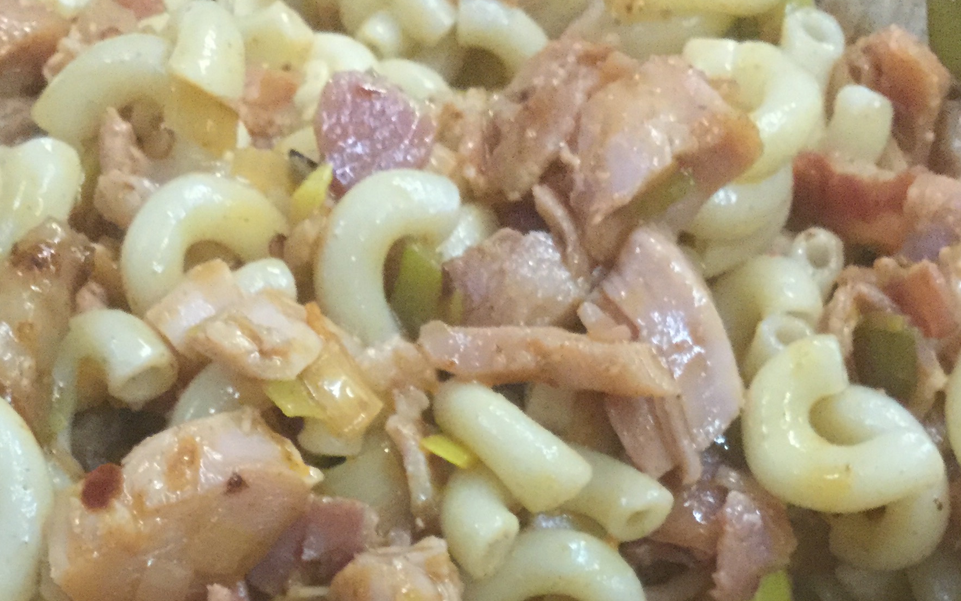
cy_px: 843
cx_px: 449
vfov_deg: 19.2
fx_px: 1598
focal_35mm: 61
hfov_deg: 33.5
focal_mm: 3.3
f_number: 2.4
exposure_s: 1/24
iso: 200
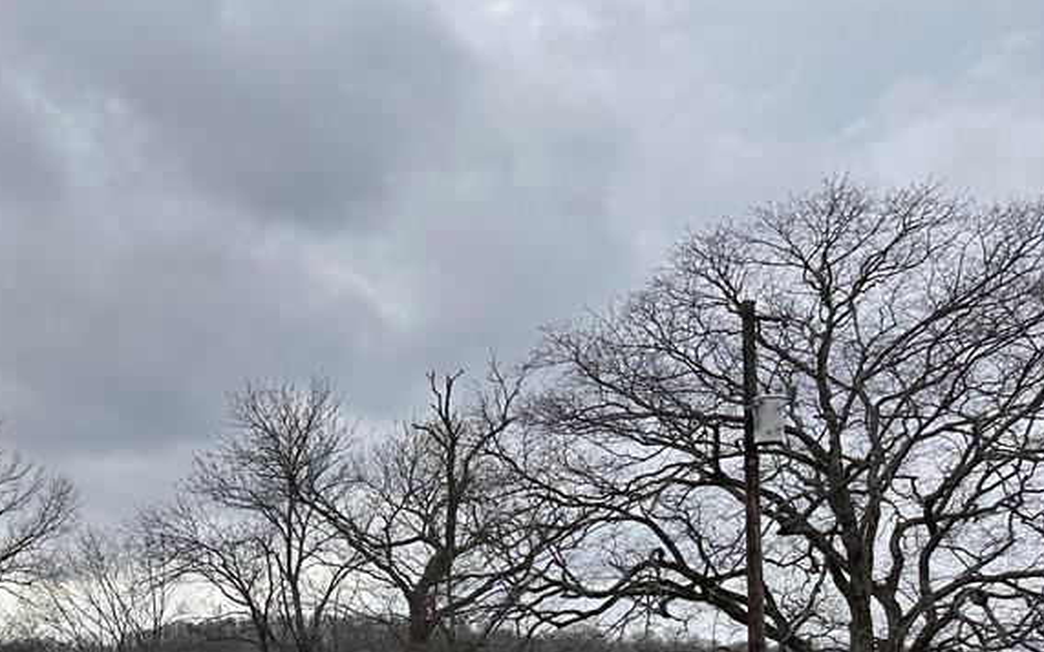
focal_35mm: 57
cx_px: -101
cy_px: 683
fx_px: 1622
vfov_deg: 21.8
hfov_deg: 31.7
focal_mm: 6.86
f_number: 1.78
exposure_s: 1/4762
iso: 80
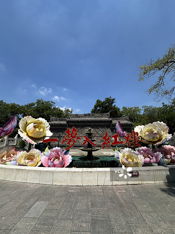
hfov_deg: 85.7
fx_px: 94
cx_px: 88
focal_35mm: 14
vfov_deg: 102.1
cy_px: 117
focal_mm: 2.22
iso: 50
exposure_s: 1/2257
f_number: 2.2
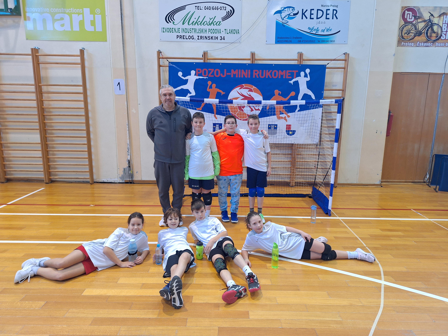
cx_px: 224
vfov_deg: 58.9
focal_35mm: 23
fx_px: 298
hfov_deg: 73.9
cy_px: 168
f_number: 1.8
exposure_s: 1/50
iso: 160
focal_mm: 5.54
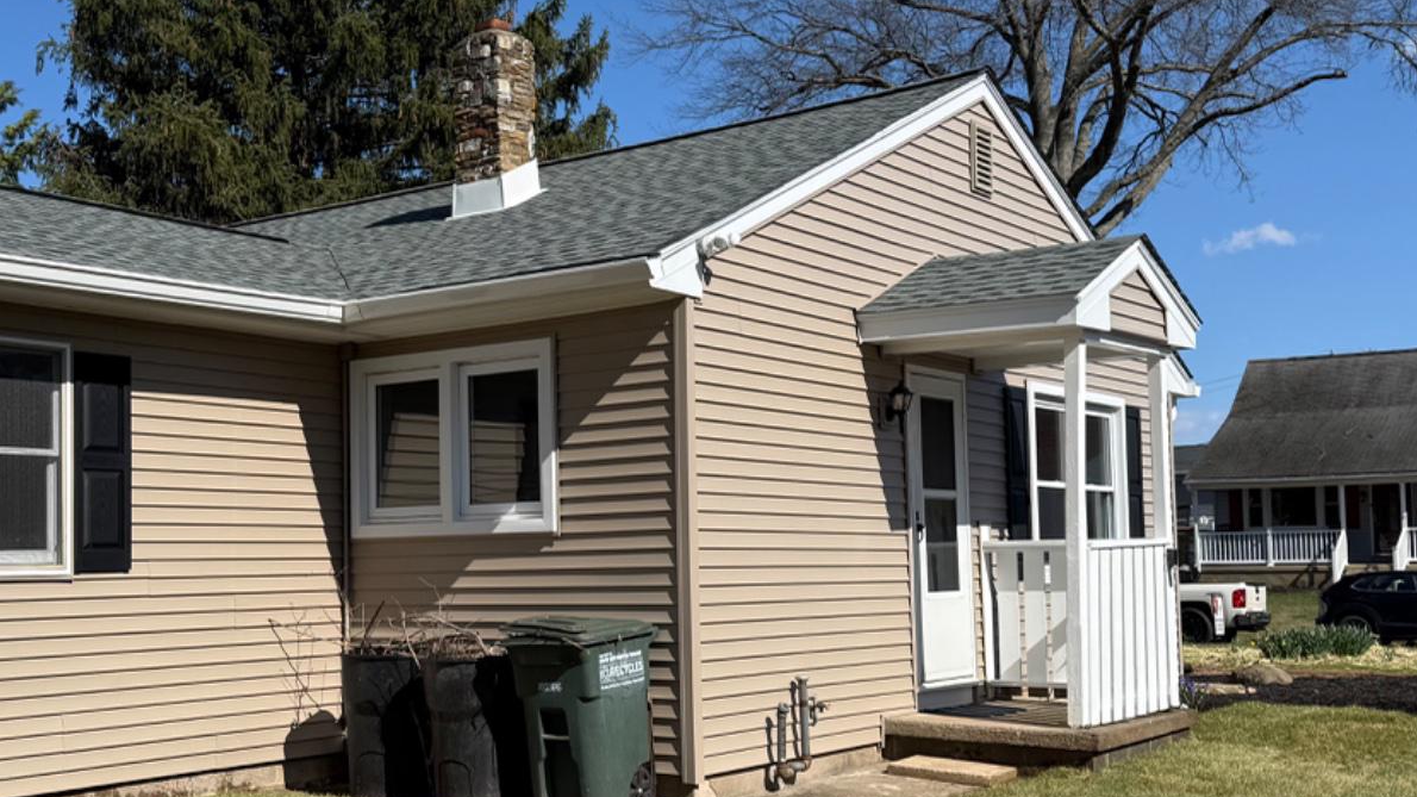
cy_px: 450
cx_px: 475
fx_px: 1691
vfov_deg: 26.5
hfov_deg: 44.8
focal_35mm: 45
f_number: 1.78
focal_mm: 6.76
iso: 80
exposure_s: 1/6173
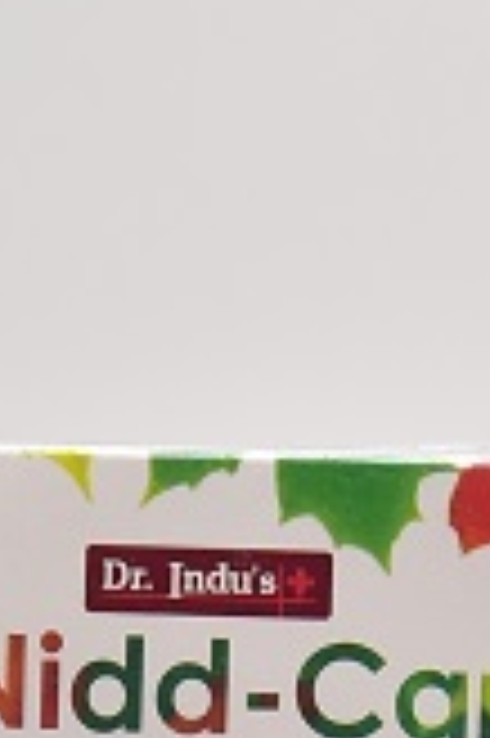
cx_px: 315
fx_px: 4337
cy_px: 832
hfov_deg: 6.5
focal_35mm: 212
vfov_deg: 9.6
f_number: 4.5
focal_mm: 66
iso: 1600
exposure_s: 1/125
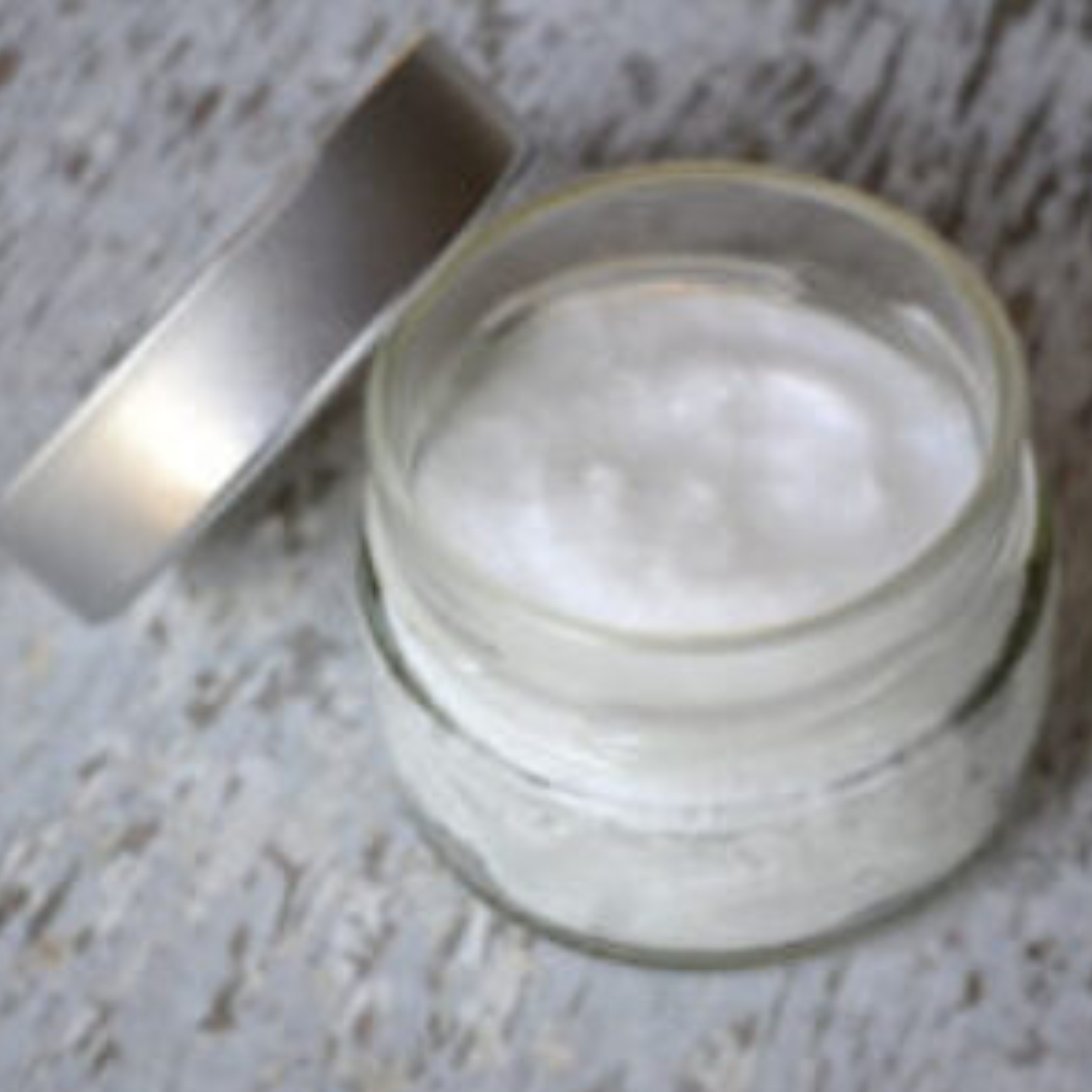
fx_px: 3806
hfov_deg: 16.3
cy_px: 550
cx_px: 583
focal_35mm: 107
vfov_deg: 16.3
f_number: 5.6
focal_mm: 55
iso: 1100
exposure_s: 1/250
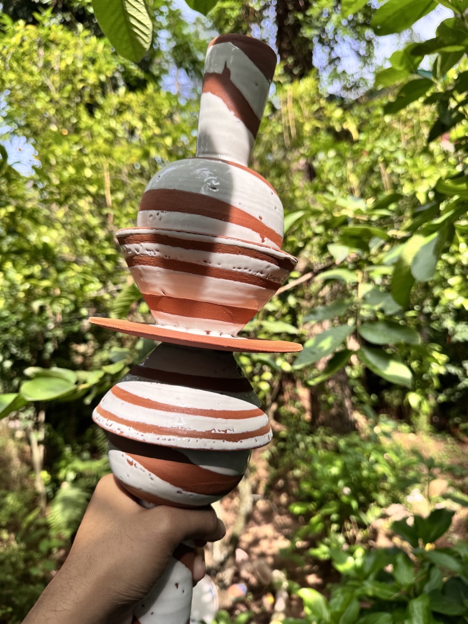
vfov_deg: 71.6
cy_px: 312
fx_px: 433
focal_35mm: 24
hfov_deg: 56.8
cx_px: 234
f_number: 1.78
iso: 80
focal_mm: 6.76
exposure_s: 1/1059
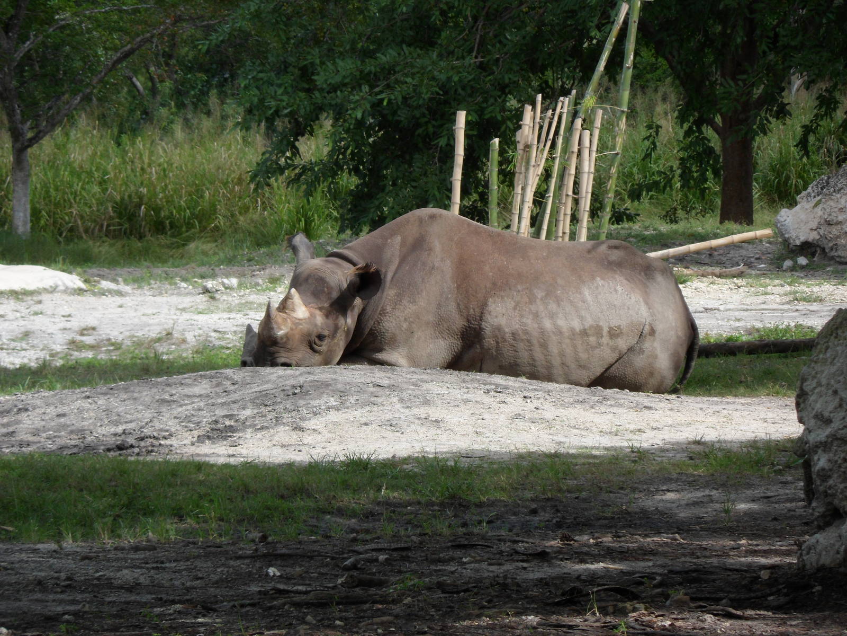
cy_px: 318
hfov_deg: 7.3
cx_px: 424
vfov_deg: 5.5
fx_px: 6606
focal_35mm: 270
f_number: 5.9
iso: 80
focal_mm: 46.8
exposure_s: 1/180
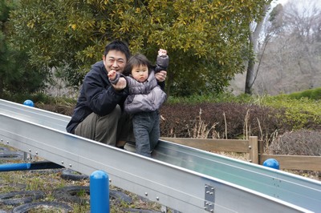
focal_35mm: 82
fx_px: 735
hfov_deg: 24.6
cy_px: 106
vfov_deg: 16.5
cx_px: 160
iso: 640
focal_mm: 55
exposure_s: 1/250
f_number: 5.6
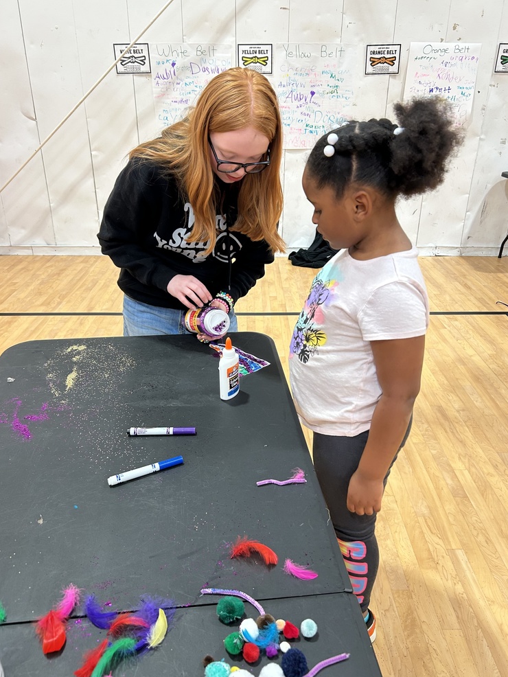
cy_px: 351
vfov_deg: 65.3
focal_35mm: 27
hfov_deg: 51.4
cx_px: 253
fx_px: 528
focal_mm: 5.7
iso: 100
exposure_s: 1/120
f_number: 1.5
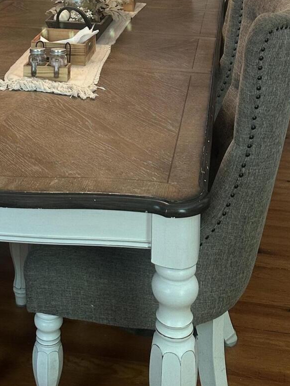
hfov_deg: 23.5
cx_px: 86
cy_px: -107
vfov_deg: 26.7
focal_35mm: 62
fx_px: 692
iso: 200
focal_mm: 6.86
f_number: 1.78
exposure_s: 1/60
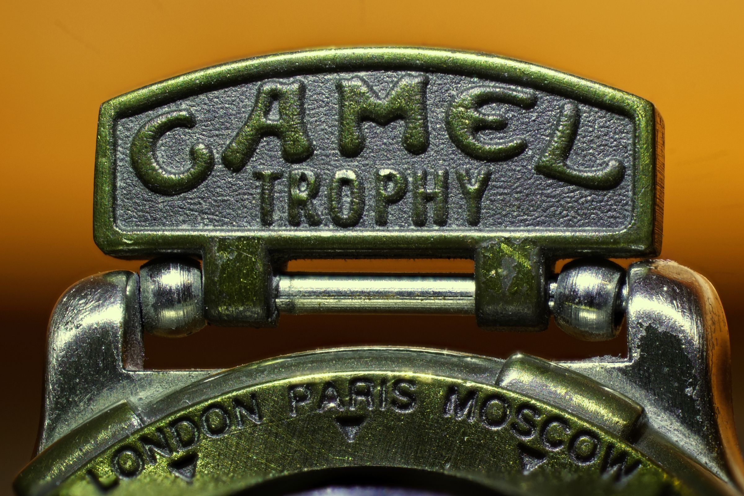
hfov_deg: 15.2
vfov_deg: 10.2
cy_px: 248
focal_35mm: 135
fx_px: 2790
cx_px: 372
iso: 400
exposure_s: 1/5
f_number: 11
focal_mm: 90
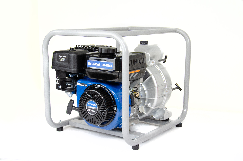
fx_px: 404
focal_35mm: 60
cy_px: 80
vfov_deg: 22.5
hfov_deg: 33.5
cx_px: 122
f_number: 4.5
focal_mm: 40
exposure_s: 1/160
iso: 500
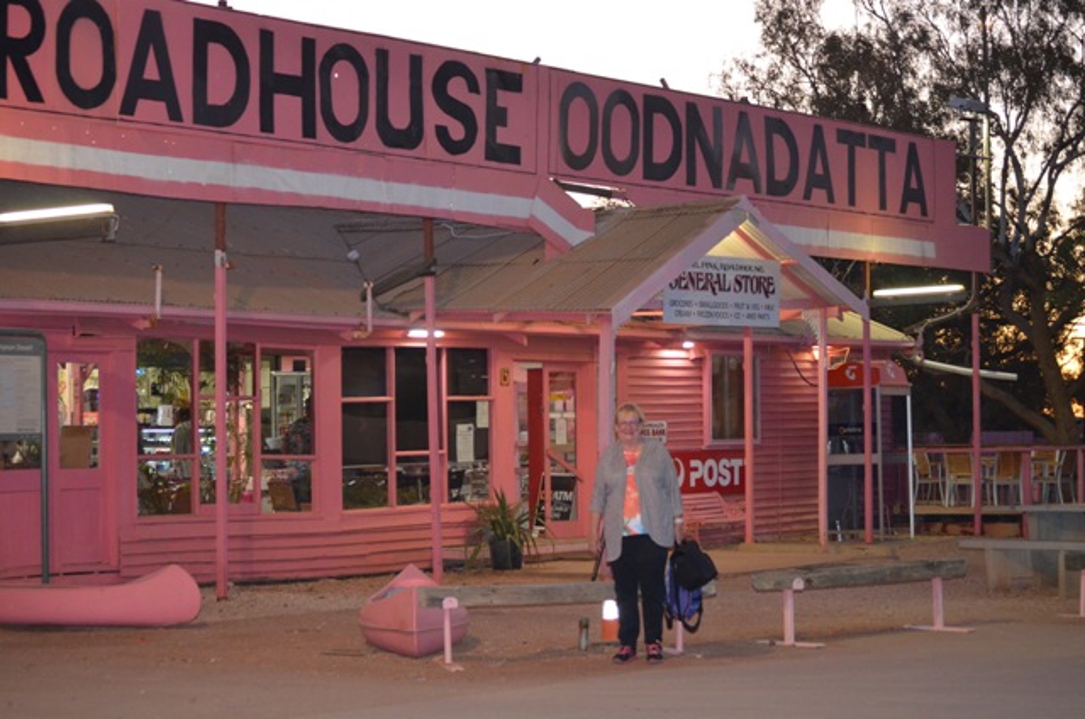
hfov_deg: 24.7
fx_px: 2481
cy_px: 360
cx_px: 542
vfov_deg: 16.5
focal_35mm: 82
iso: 1800
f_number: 4
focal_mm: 55
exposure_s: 1/60
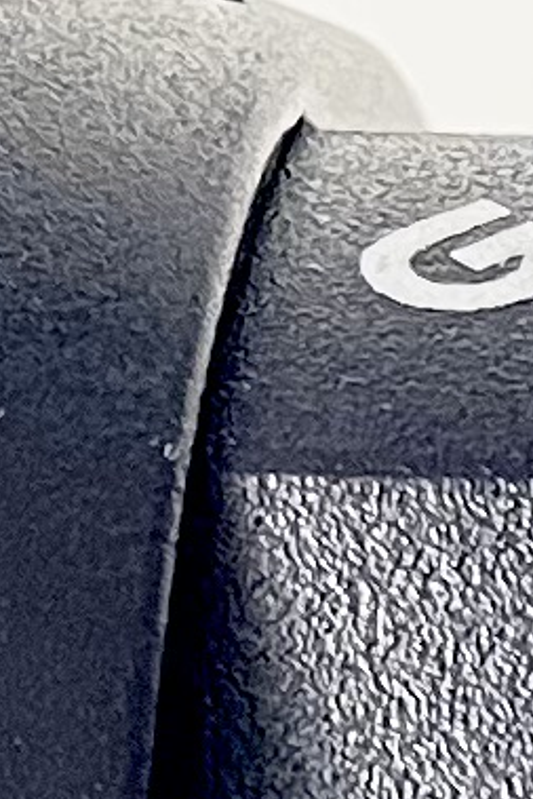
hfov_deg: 4.7
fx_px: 6123
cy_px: 1719
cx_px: 1805
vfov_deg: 7.1
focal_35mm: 276
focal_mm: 5.1
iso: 160
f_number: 1.6
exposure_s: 1/50
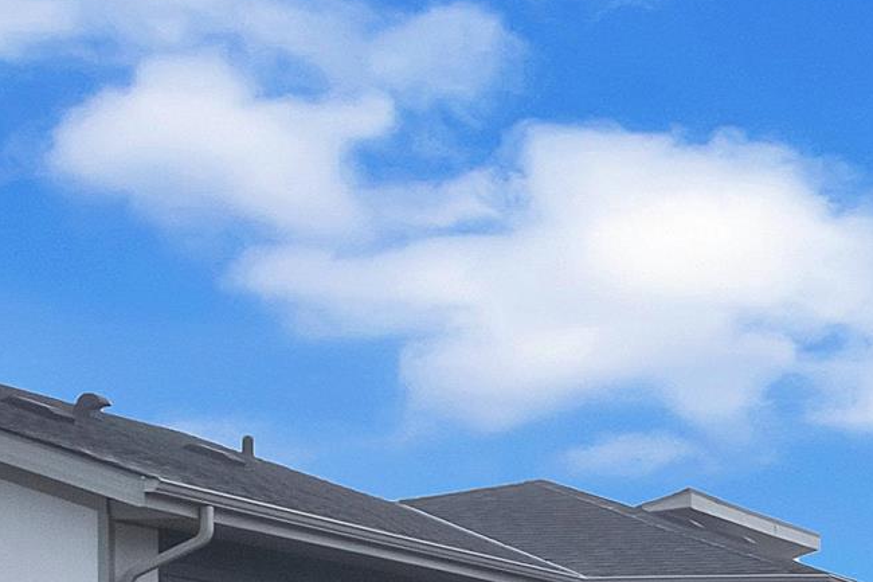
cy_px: 925
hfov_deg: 16.1
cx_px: 1652
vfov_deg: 12.4
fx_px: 2521
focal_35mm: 104
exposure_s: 1/1250
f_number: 2.4
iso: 120
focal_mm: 8.38
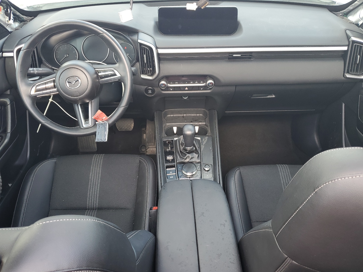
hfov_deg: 63.5
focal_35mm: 28
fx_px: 294
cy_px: 138
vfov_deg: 49.7
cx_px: 180
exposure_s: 1/120
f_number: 1.5
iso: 52
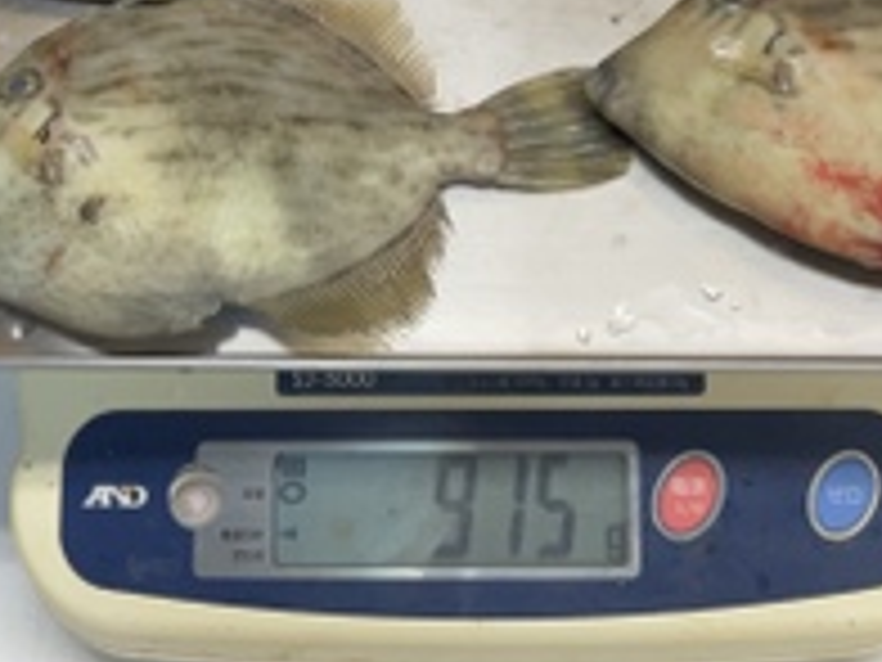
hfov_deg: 27.4
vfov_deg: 20.2
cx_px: 495
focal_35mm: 71
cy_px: 36
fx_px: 1809
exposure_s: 1/120
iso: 50
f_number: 1.8
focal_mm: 3
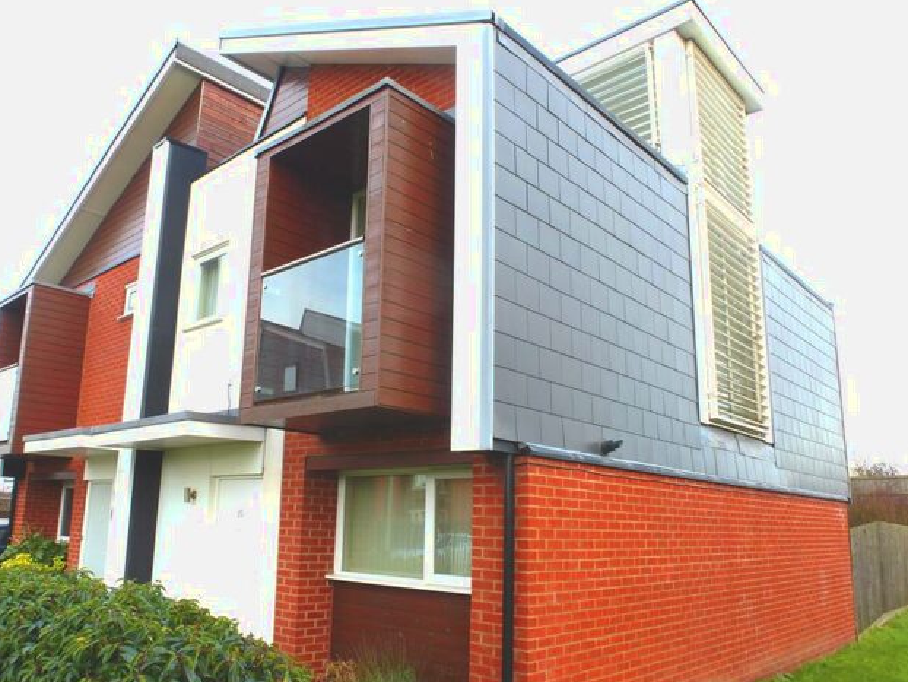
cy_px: 379
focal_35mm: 27
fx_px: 709
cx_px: 425
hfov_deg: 65.2
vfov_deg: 51.3
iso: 100
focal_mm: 4.3
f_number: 4
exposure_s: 1/100
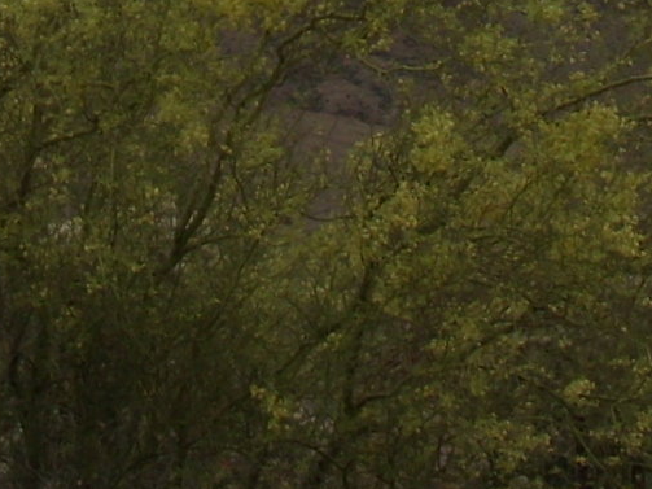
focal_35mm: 196
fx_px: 3691
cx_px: 71
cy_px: -497
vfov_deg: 7.3
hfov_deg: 10.0
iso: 50
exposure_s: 1/184
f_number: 2.8
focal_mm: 6.3
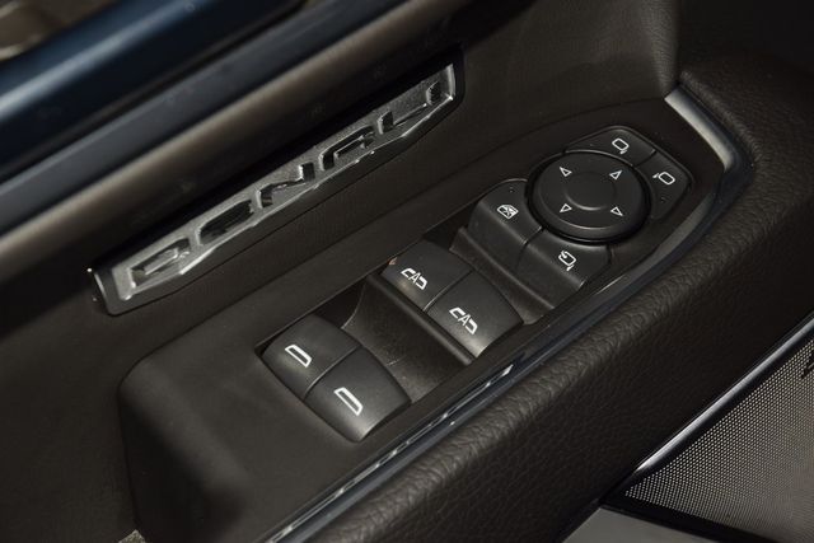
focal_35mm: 105
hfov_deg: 19.5
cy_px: 272
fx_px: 2375
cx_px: 407
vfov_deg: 13.0
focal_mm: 70
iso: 100
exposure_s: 1/125
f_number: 8
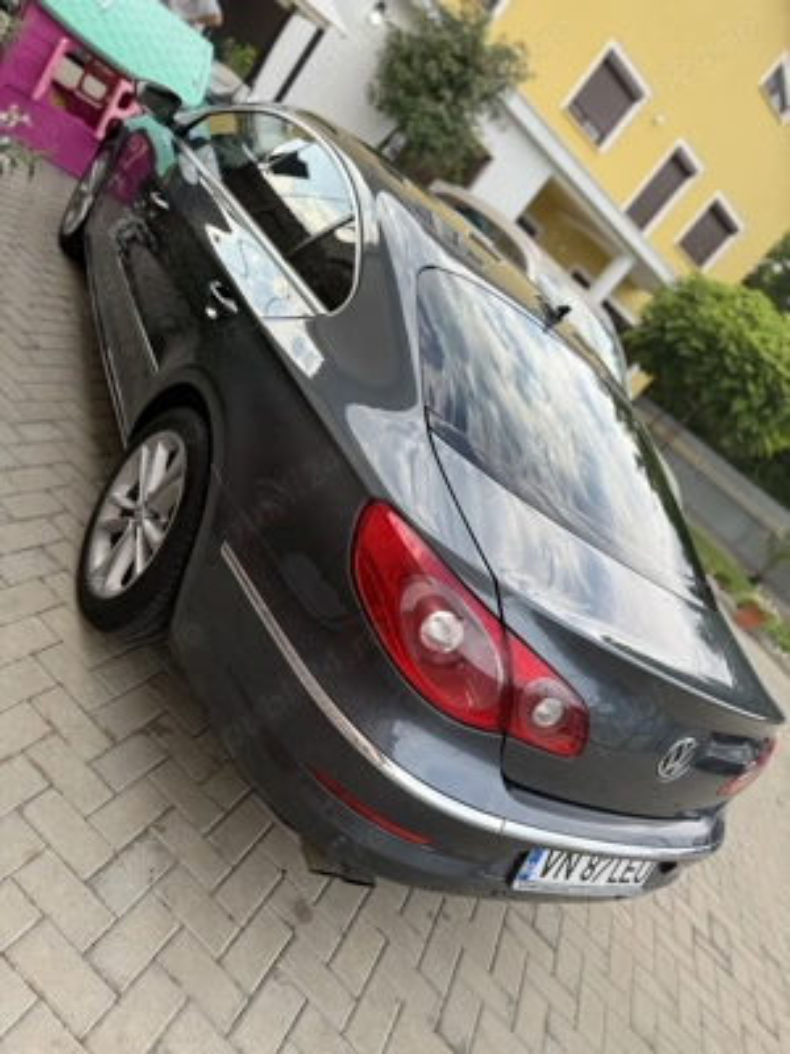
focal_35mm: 24
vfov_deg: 71.6
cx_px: 395
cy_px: 527
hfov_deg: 56.8
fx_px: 730
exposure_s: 1/683
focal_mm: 6.76
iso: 80
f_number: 1.78
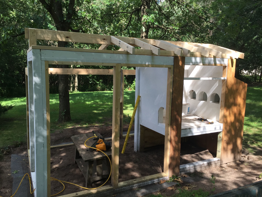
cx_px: 131
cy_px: 98
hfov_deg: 61.7
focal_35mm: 29
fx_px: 219
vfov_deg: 48.2
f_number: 2.2
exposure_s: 1/439
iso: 32
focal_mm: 4.15
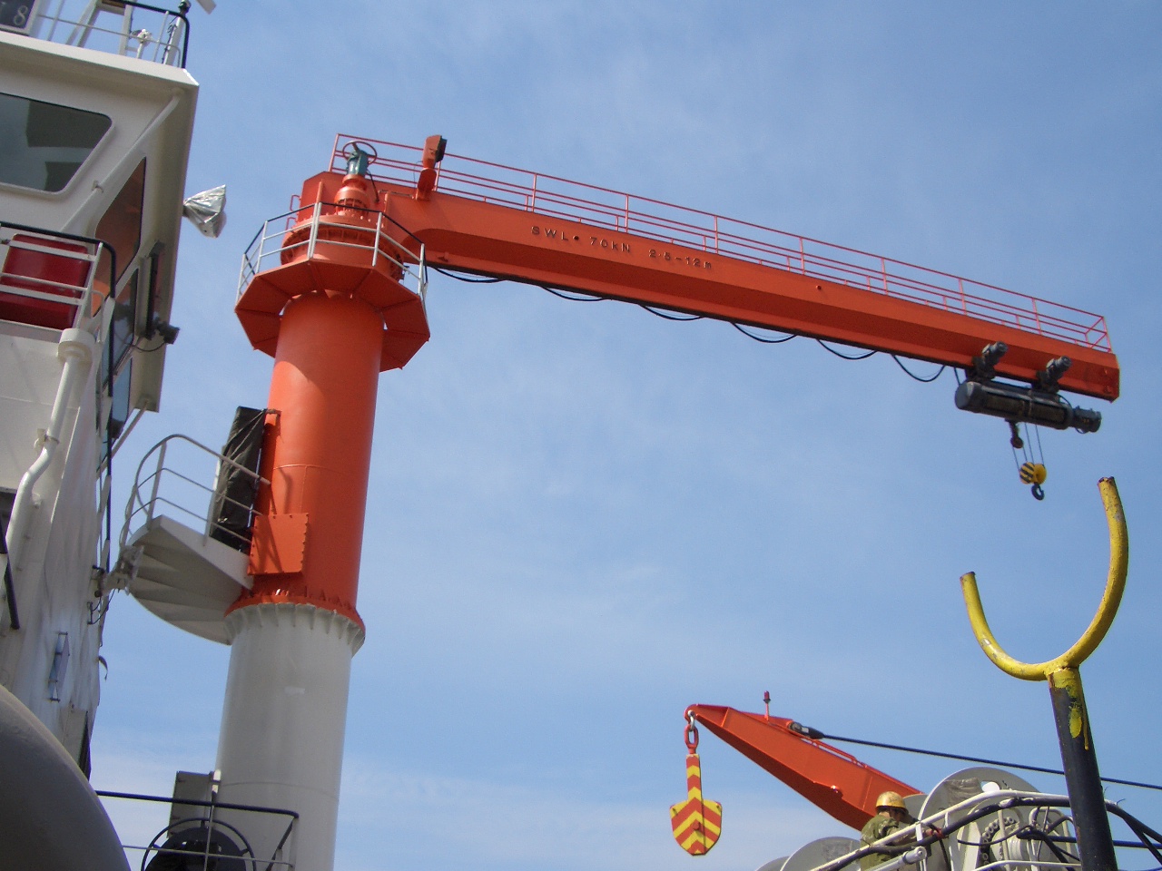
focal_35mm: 35
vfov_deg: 40.7
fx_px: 1175
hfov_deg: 52.6
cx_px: 581
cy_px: 436
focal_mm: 5.8
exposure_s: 1/500
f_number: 4.3
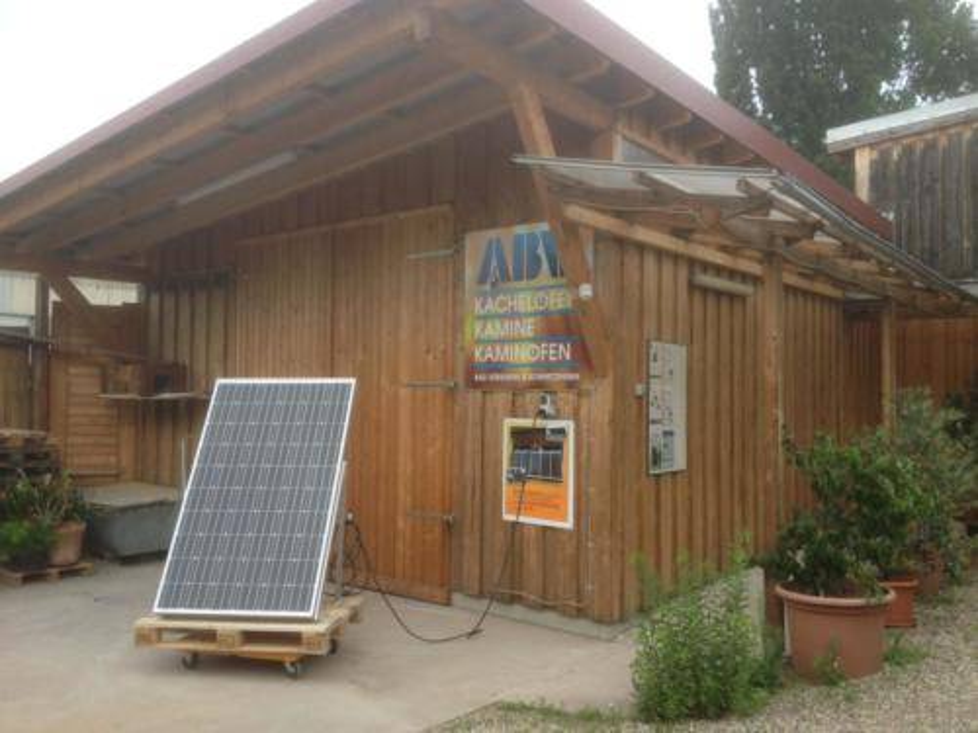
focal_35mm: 35
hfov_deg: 52.6
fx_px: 989
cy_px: 366
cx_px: 489
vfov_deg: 40.7
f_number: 2.4
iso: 50
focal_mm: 4.28
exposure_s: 1/351
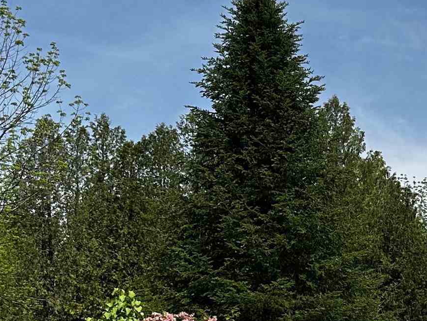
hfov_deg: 21.8
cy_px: 312
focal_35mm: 85
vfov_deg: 17.0
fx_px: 1049
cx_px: 468
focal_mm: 6.86
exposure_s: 1/5525
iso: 80
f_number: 1.78
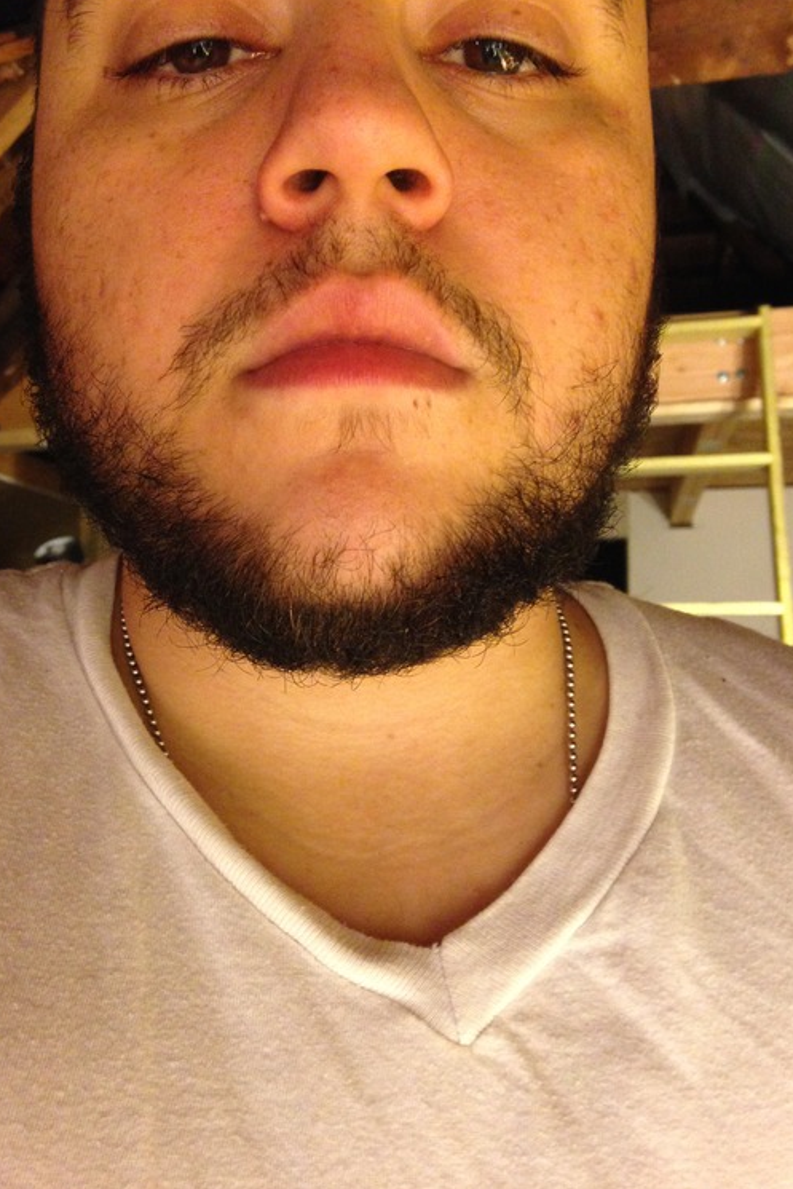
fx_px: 1156
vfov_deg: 54.4
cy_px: 589
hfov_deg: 37.8
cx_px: 361
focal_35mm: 35
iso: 320
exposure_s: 1/20
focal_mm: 4.12
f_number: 2.4
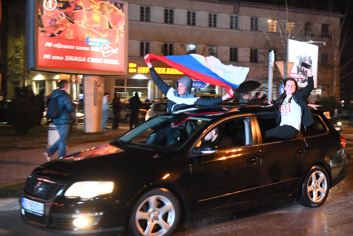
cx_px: 240
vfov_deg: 25.5
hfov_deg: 37.1
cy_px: 89
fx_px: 520
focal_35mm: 53
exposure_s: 1/100
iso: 5000
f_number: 2.8
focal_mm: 38
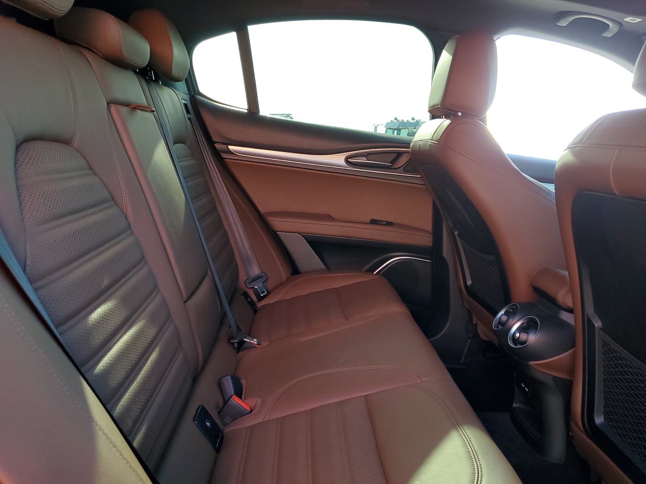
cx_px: 323
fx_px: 485
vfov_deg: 53.1
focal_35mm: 26
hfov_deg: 67.3
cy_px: 242
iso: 68
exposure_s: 1/120
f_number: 1.5
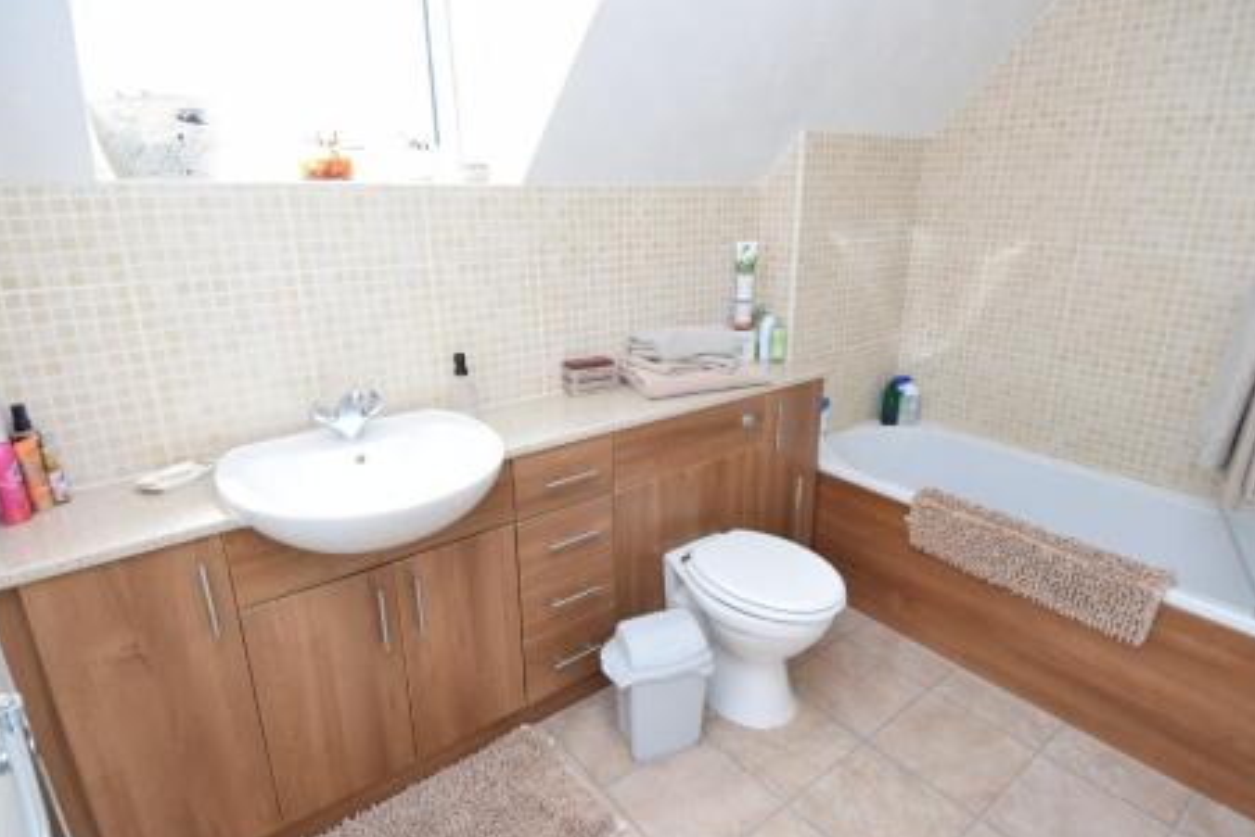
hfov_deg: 86.9
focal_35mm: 19
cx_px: 648
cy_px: 416
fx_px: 663
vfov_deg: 64.6
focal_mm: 12
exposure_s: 1/125
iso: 400
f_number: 5.6
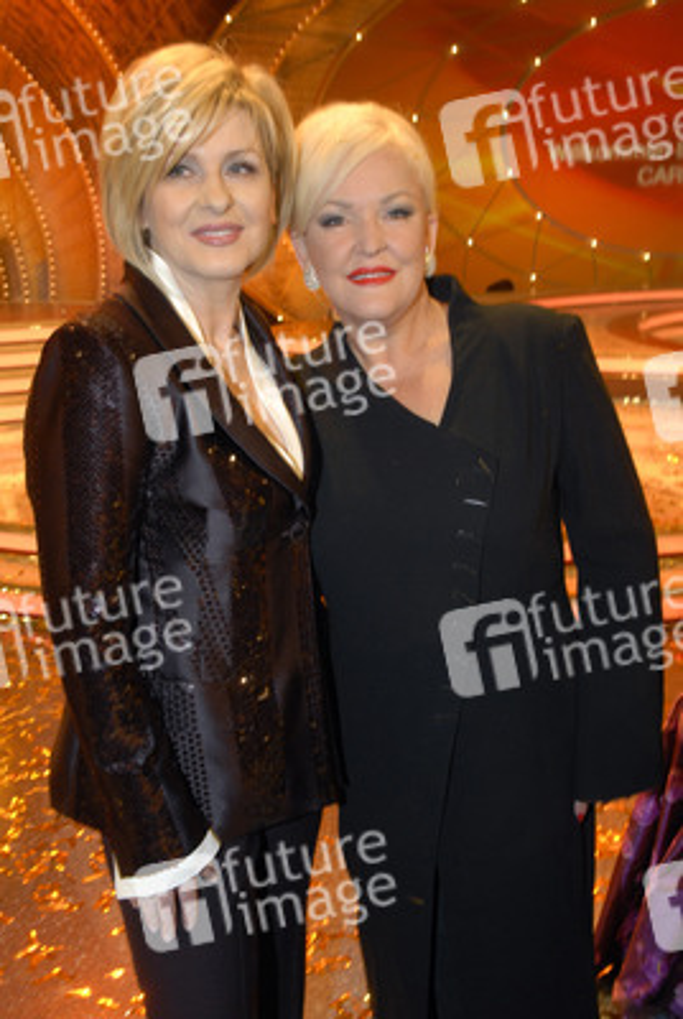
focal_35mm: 34
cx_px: 342
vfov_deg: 55.0
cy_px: 510
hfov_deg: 38.5
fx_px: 978
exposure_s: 1/50
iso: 640
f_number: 5.6
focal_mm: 23
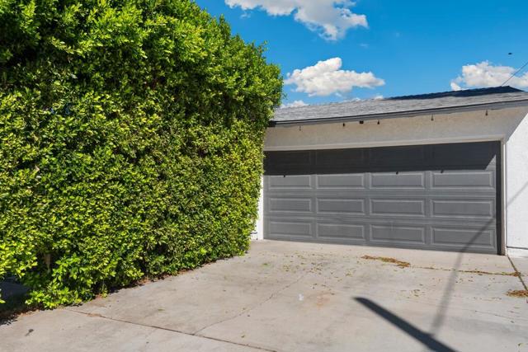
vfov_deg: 49.6
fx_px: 381
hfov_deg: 69.4
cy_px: 176
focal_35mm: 26
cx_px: 264
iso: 64
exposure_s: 1/640
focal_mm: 26
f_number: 8
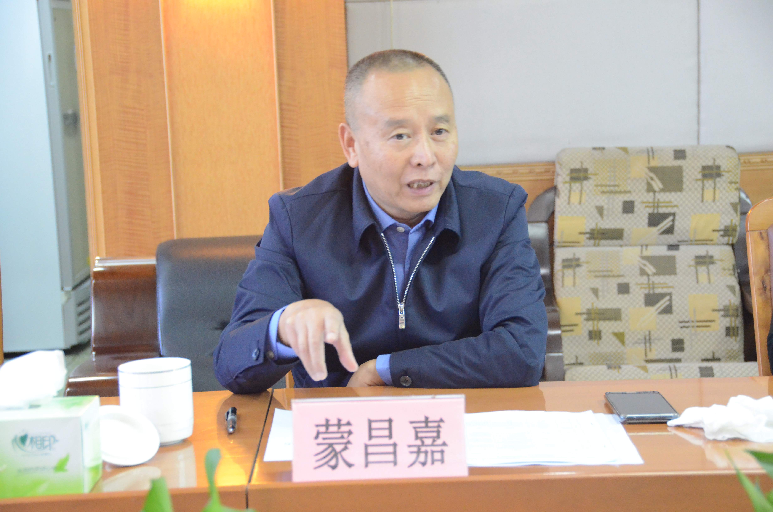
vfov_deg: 16.2
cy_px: 256
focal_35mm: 84
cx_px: 386
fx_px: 1800
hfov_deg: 24.2
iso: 4500
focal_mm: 56
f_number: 4.8
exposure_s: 1/30
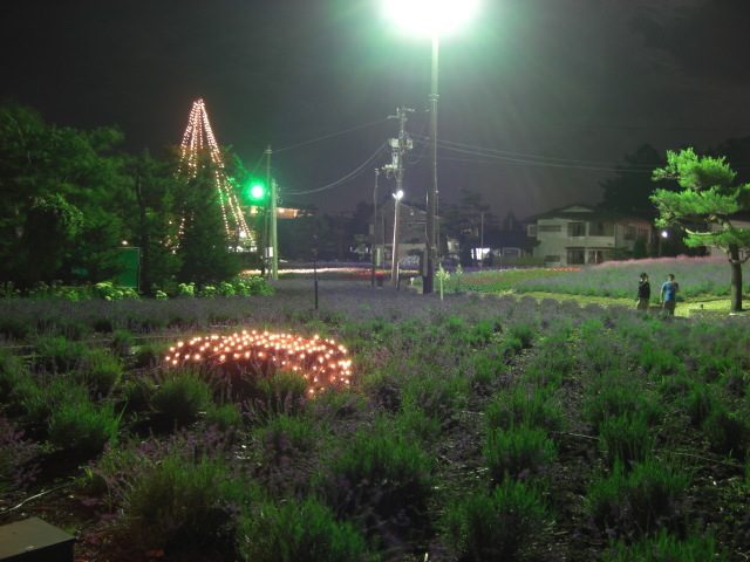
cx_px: 375
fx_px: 823
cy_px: 281
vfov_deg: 37.7
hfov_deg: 49.0
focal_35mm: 38
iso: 80
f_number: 2.8
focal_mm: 7.9
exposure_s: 2
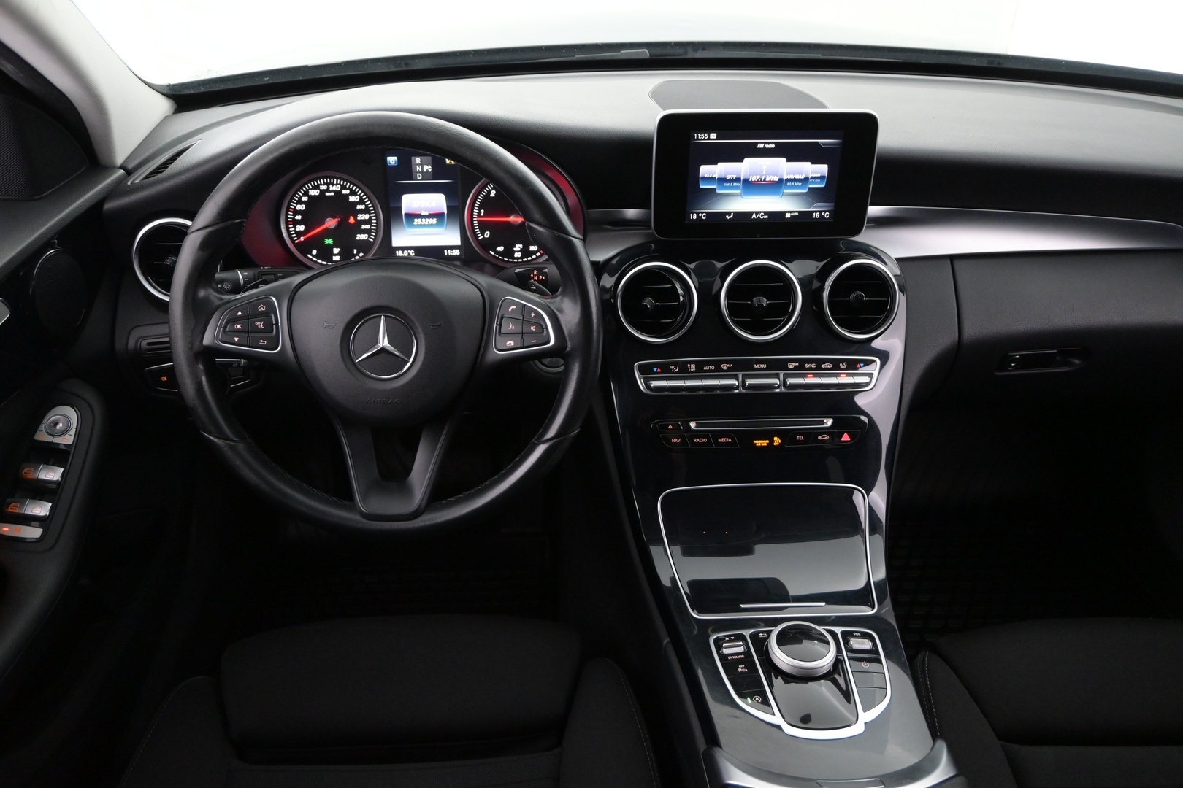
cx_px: 592
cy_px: 394
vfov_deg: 44.6
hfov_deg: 63.2
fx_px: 961
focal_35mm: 29
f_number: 3.8
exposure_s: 1/40
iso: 2500
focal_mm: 19.5
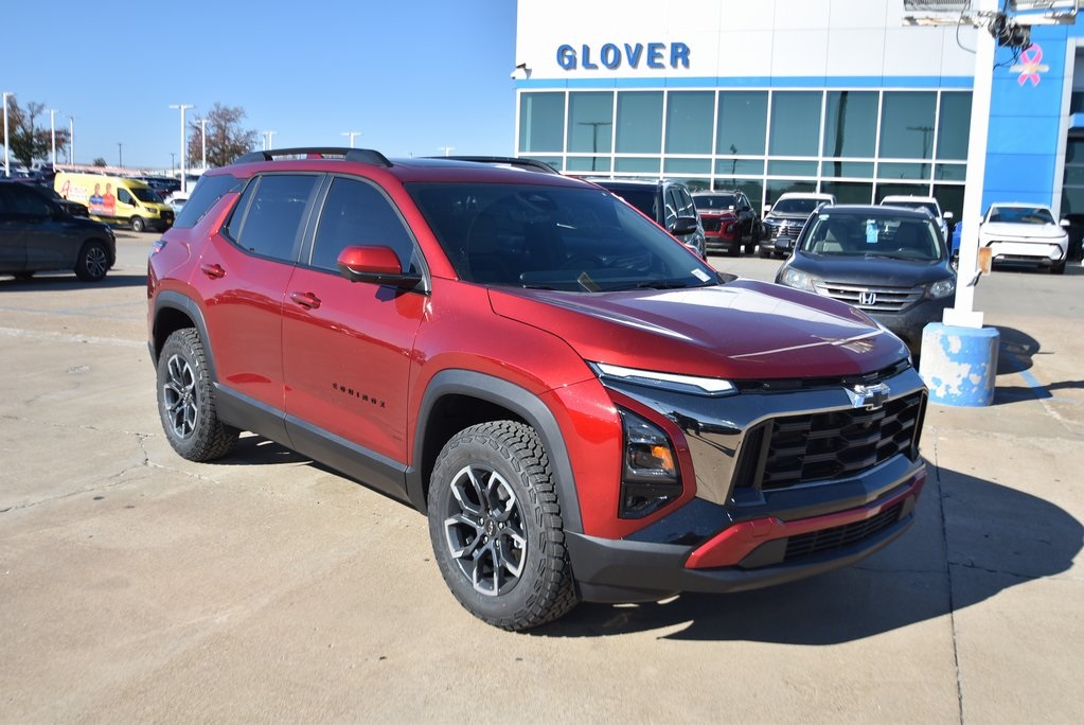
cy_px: 362
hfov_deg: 57.2
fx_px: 994
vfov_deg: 40.0
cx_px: 542
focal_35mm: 33
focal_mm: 22
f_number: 4.5
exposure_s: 1/640
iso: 100
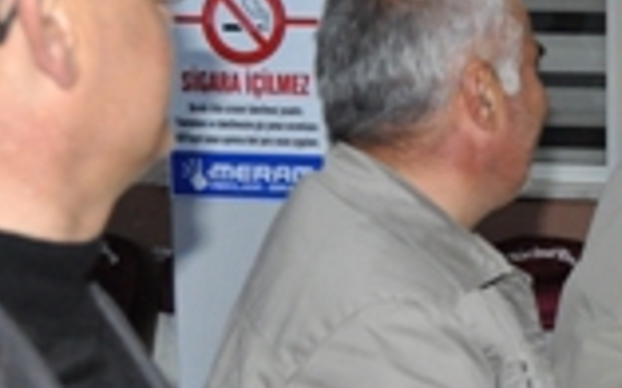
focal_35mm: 96
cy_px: 245
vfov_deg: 13.6
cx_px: 836
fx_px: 1627
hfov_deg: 19.7
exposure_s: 1/60
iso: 2000
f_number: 5
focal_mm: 22
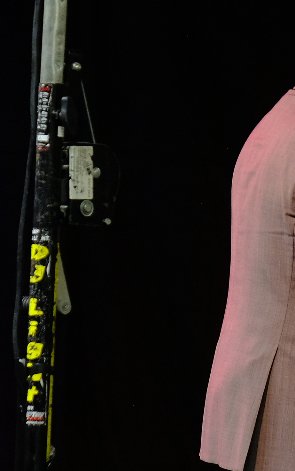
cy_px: 174
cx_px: 601
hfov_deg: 3.0
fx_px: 5593
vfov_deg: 4.8
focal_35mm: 435
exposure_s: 1/58
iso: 800
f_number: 5.3
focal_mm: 70.2
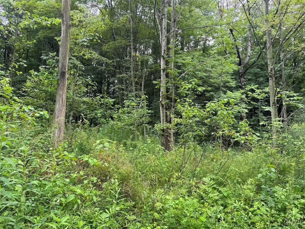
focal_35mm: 24
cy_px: 114
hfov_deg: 71.6
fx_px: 211
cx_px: 152
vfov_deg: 56.8
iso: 64
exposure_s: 1/121
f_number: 1.78
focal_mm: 6.76
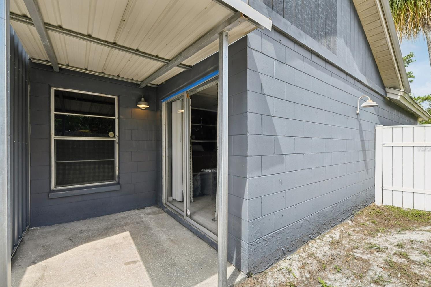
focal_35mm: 15
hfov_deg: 100.4
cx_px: 212
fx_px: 180
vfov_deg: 77.3
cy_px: 149
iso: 400
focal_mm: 14
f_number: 8
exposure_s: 1/80
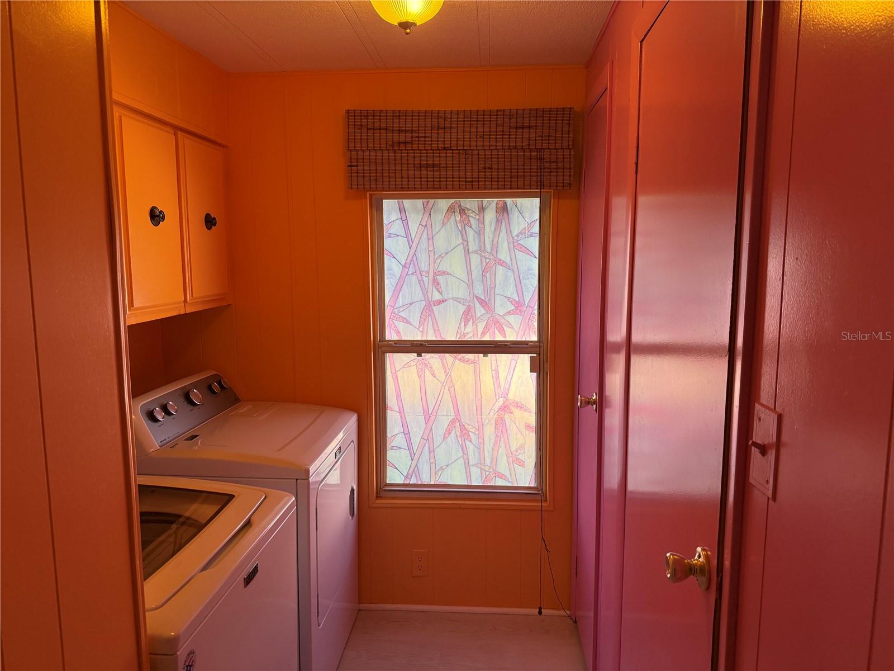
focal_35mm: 24
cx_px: 447
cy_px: 336
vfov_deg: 56.8
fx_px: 620
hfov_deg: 71.6
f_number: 1.78
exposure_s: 1/239
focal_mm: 6.76
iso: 200
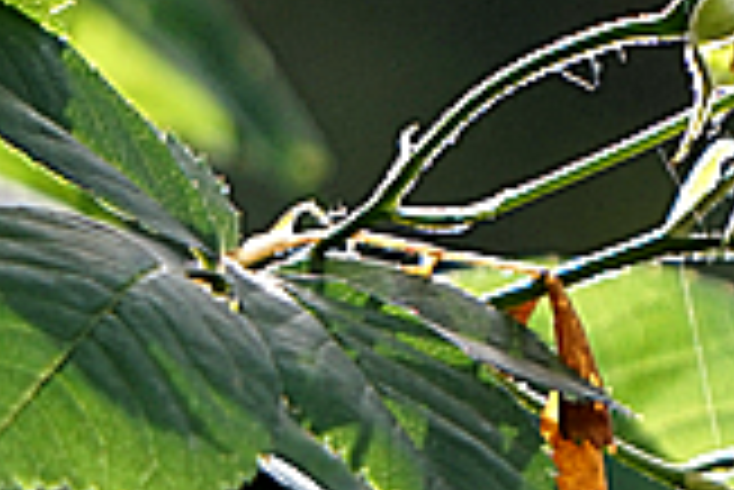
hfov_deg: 2.1
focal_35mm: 977
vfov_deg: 1.4
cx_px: 729
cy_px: 297
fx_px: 19946
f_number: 5.6
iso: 320
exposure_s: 1/250
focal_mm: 133
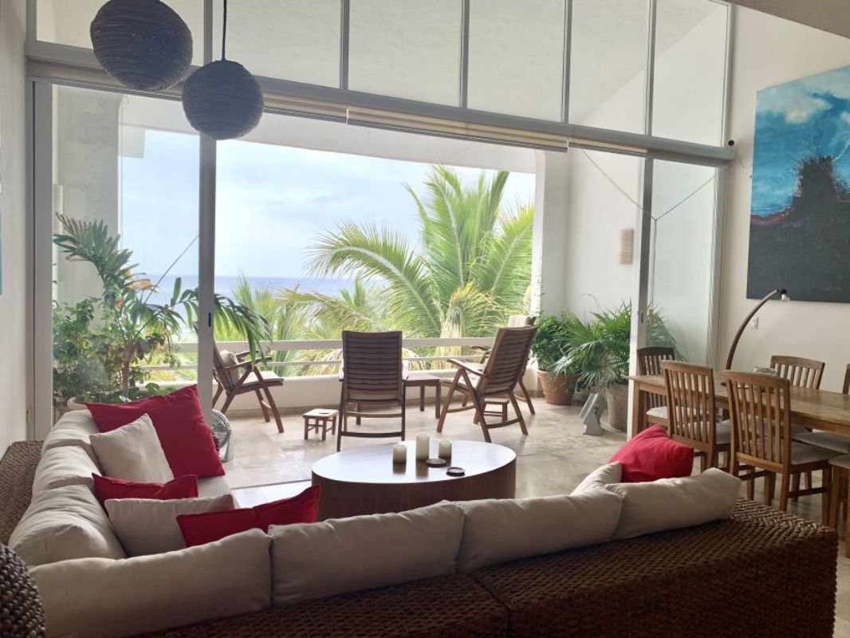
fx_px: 639
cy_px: 319
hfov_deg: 67.3
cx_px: 425
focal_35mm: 26
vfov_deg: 53.1
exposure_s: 1/211
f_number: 1.8
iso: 25
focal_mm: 4.25
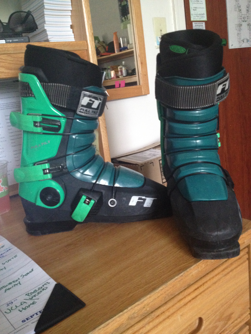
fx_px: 338
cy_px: 167
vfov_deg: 52.6
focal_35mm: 35
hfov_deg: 40.7
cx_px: 126
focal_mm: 4.28
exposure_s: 1/17
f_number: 2.4
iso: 400
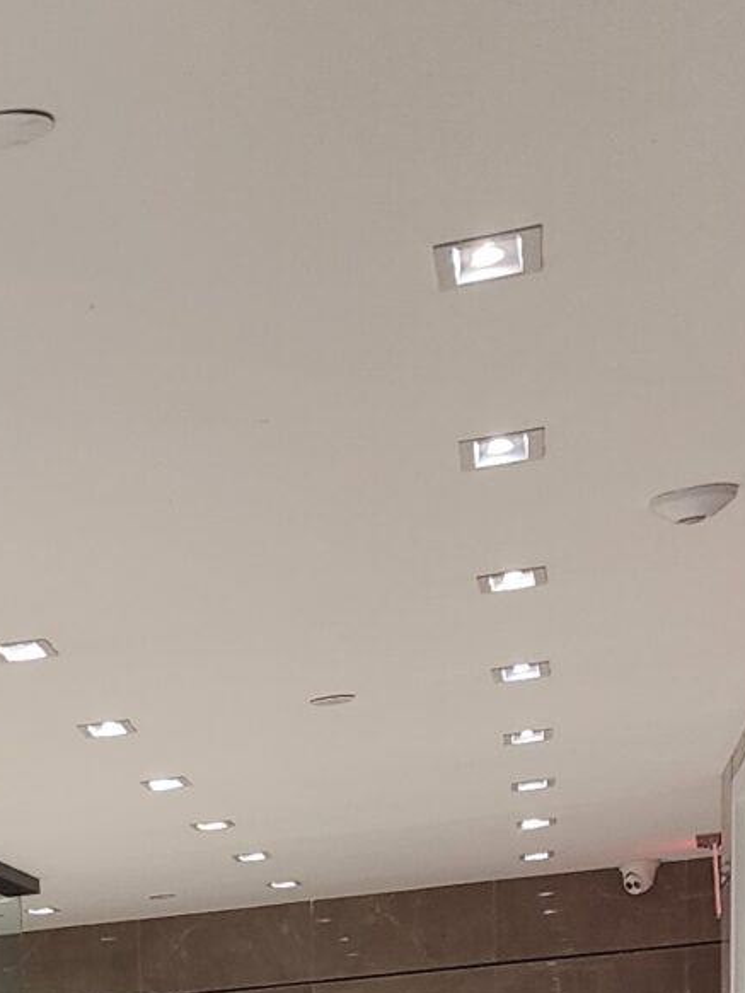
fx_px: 2899
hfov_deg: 13.1
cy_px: 1603
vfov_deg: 17.1
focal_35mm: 101
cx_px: -651
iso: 125
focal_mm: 6.4
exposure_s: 1/120
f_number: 1.8
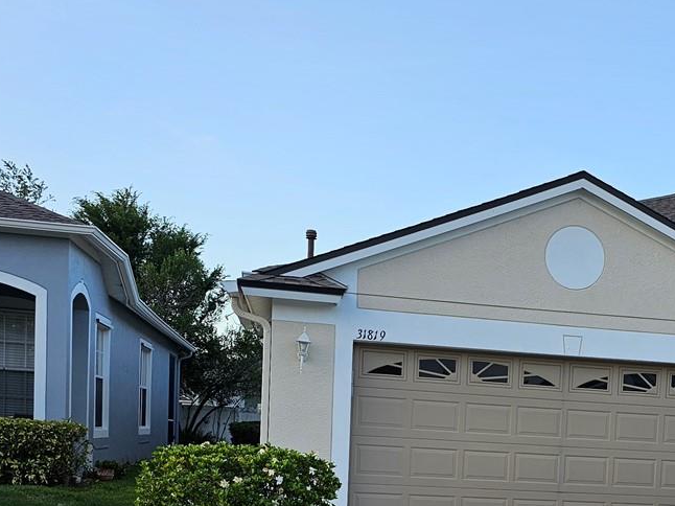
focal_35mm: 57
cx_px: 586
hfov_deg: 32.4
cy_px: 525
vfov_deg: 24.3
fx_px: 1111
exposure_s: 1/188
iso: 10
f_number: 1.7
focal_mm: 6.3
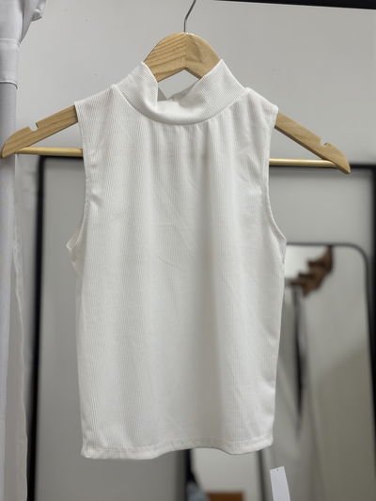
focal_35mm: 52
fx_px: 753
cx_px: 188
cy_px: 250
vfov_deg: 36.8
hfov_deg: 28.0
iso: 50
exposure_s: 1/50
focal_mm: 5.96
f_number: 1.6
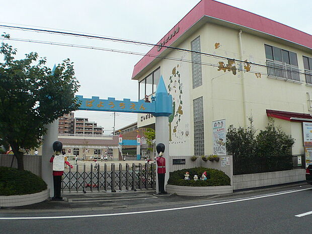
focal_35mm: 44
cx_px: 156
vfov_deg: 32.9
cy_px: 117
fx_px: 397
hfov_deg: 42.9
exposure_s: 1/125
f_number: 8
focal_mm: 4.7
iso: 100
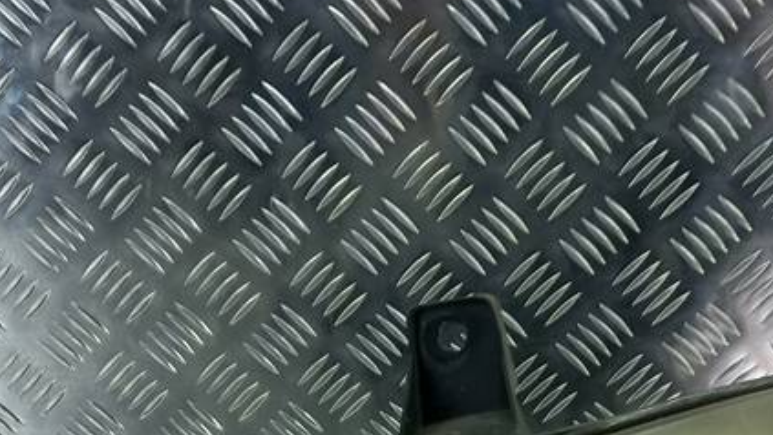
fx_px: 1353
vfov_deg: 16.7
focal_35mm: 66
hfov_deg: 31.9
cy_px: 643
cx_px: 431
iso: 40
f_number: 1.8
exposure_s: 1/50
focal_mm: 4.6
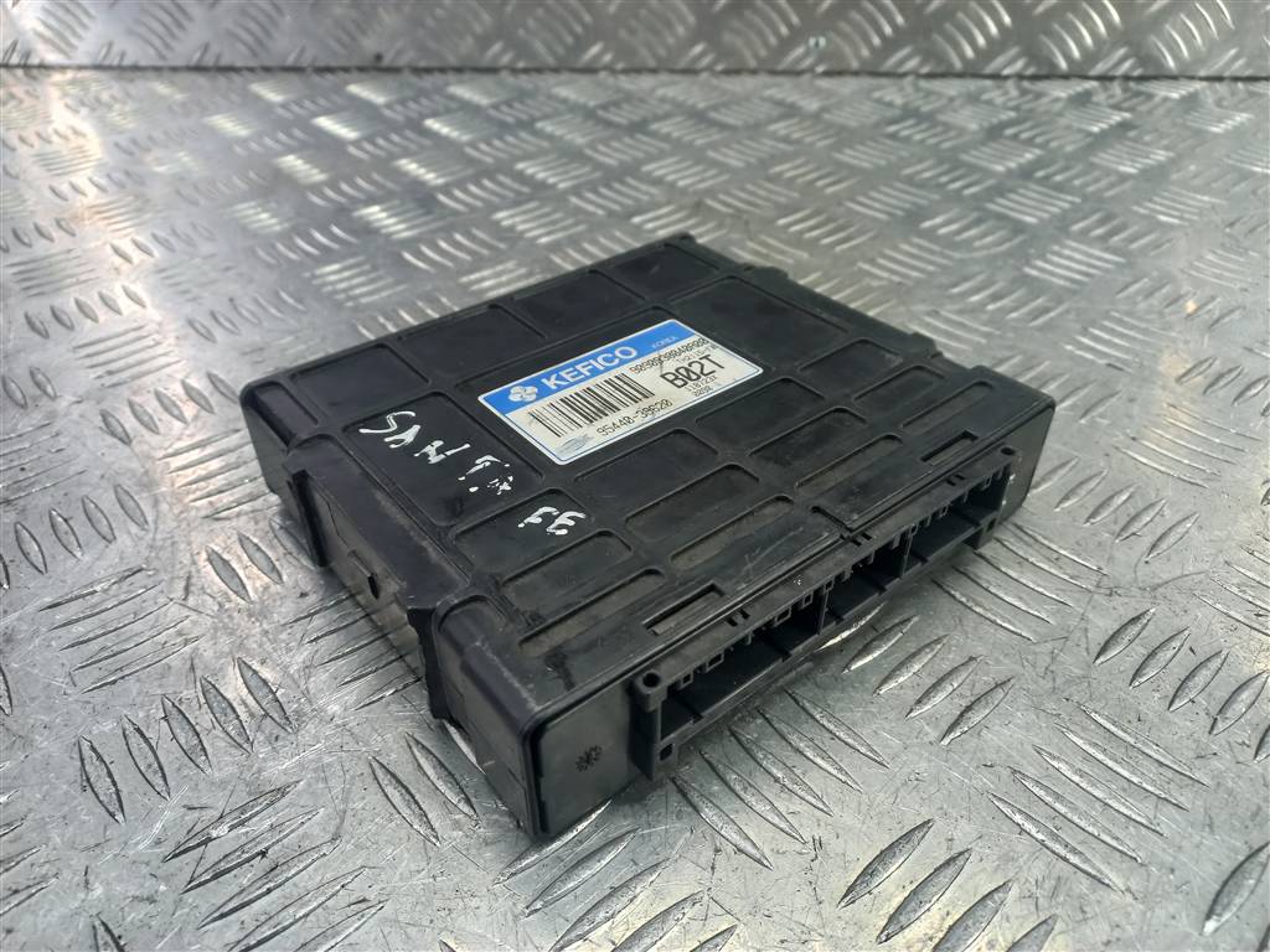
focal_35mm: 25
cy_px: 476
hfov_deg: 69.4
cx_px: 635
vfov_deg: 54.9
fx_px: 917
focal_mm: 4.6
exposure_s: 1/50
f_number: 1.8
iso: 64
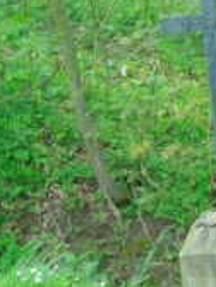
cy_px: 116
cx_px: 202
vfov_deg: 17.4
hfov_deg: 13.0
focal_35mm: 113
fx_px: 940
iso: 3200
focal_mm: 9.8
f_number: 8.4
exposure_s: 1/400
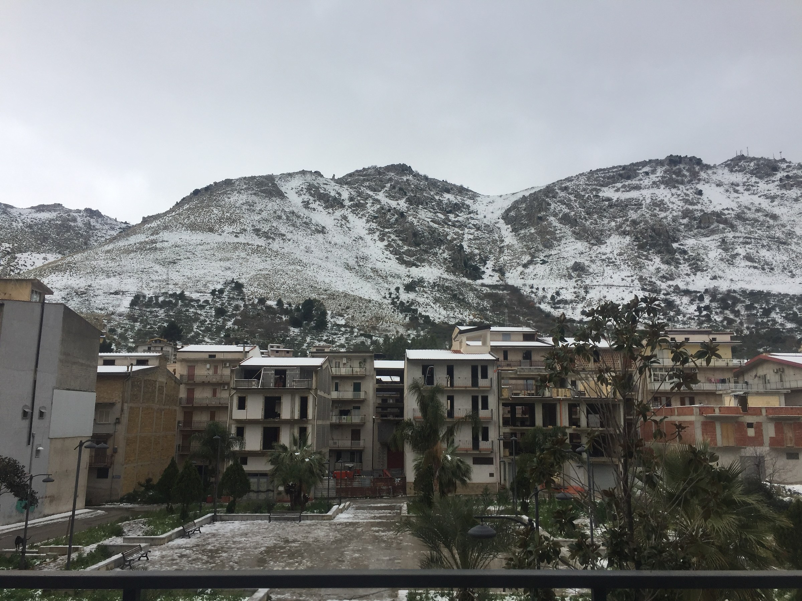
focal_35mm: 29
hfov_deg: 61.7
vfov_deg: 48.2
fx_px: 672
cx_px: 401
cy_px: 300
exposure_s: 1/898
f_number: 2.2
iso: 32
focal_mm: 4.15
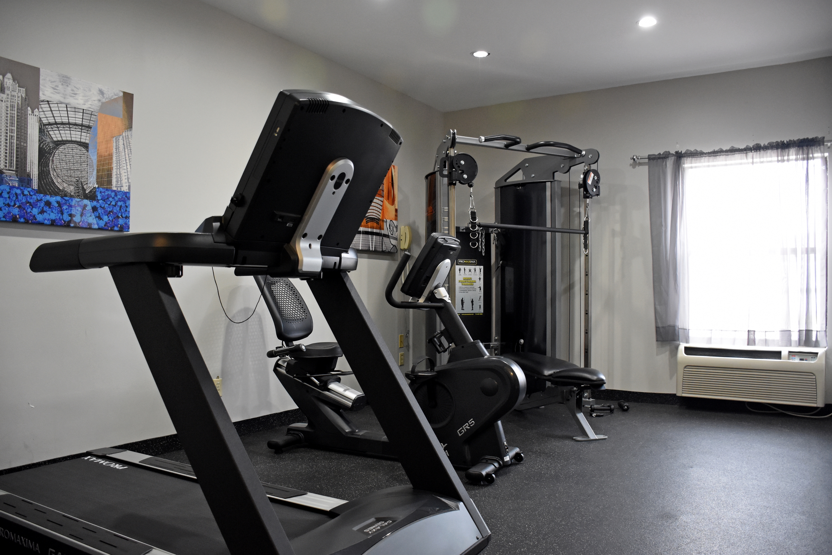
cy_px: 278
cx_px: 416
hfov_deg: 67.4
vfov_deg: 47.9
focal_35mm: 27
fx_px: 624
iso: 1600
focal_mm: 18
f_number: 3.5
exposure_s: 1/50
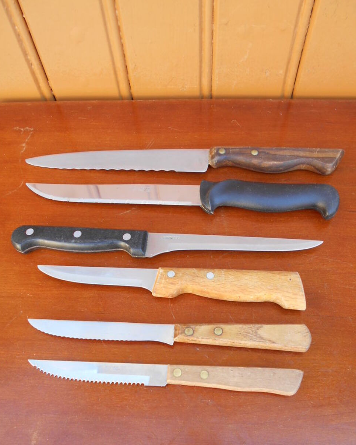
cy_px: 242
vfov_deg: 62.1
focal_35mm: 28
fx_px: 369
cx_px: 179
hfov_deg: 51.5
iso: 80
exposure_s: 1/30
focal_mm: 4.6
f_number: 3.2
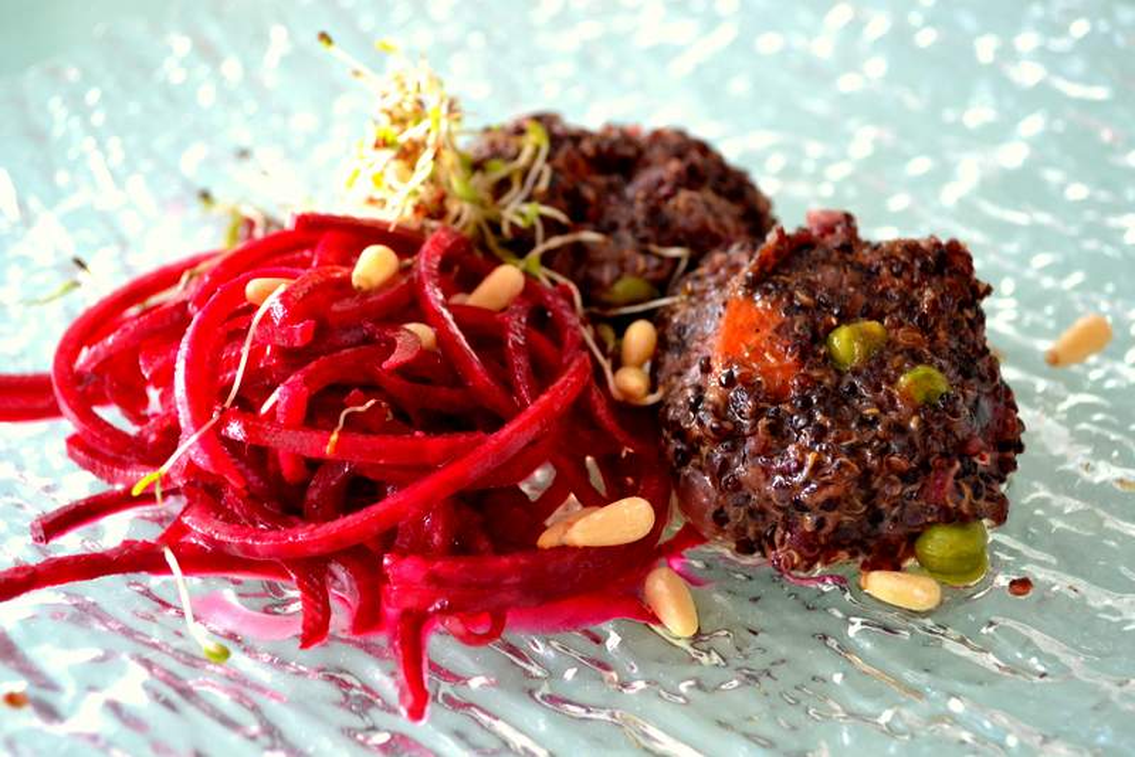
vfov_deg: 25.1
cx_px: 568
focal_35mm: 54
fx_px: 1703
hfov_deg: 36.9
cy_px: 378
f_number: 5
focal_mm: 36
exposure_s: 1/15
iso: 2000
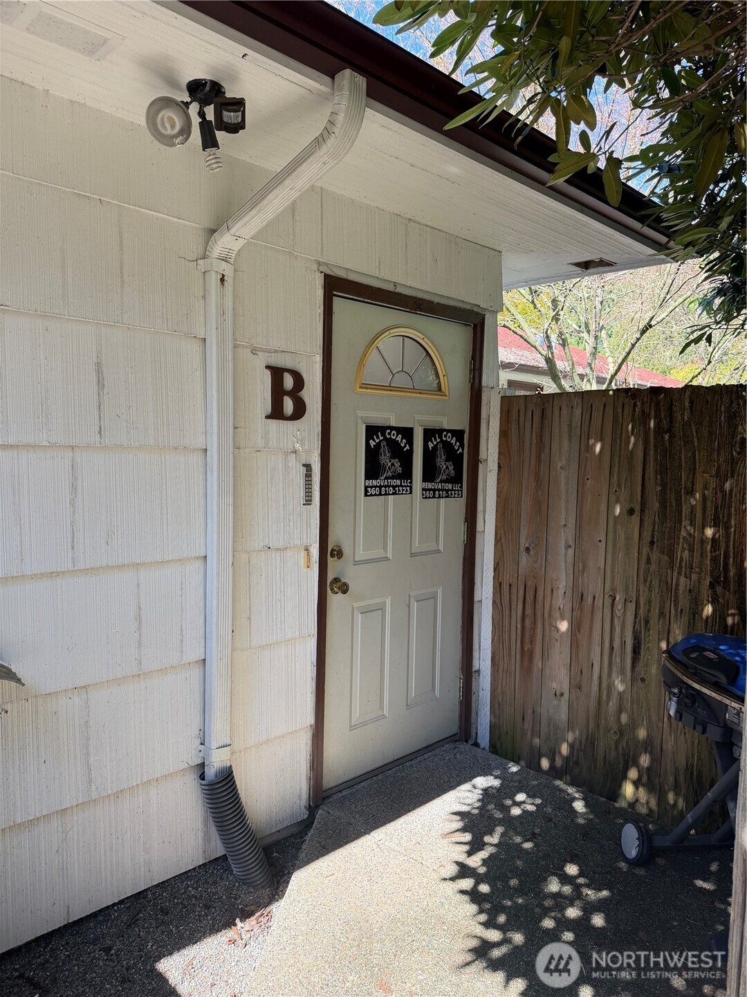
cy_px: 498
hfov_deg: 56.8
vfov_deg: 71.6
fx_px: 691
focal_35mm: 24
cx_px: 374
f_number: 1.78
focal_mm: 6.76
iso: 100
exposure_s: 1/567
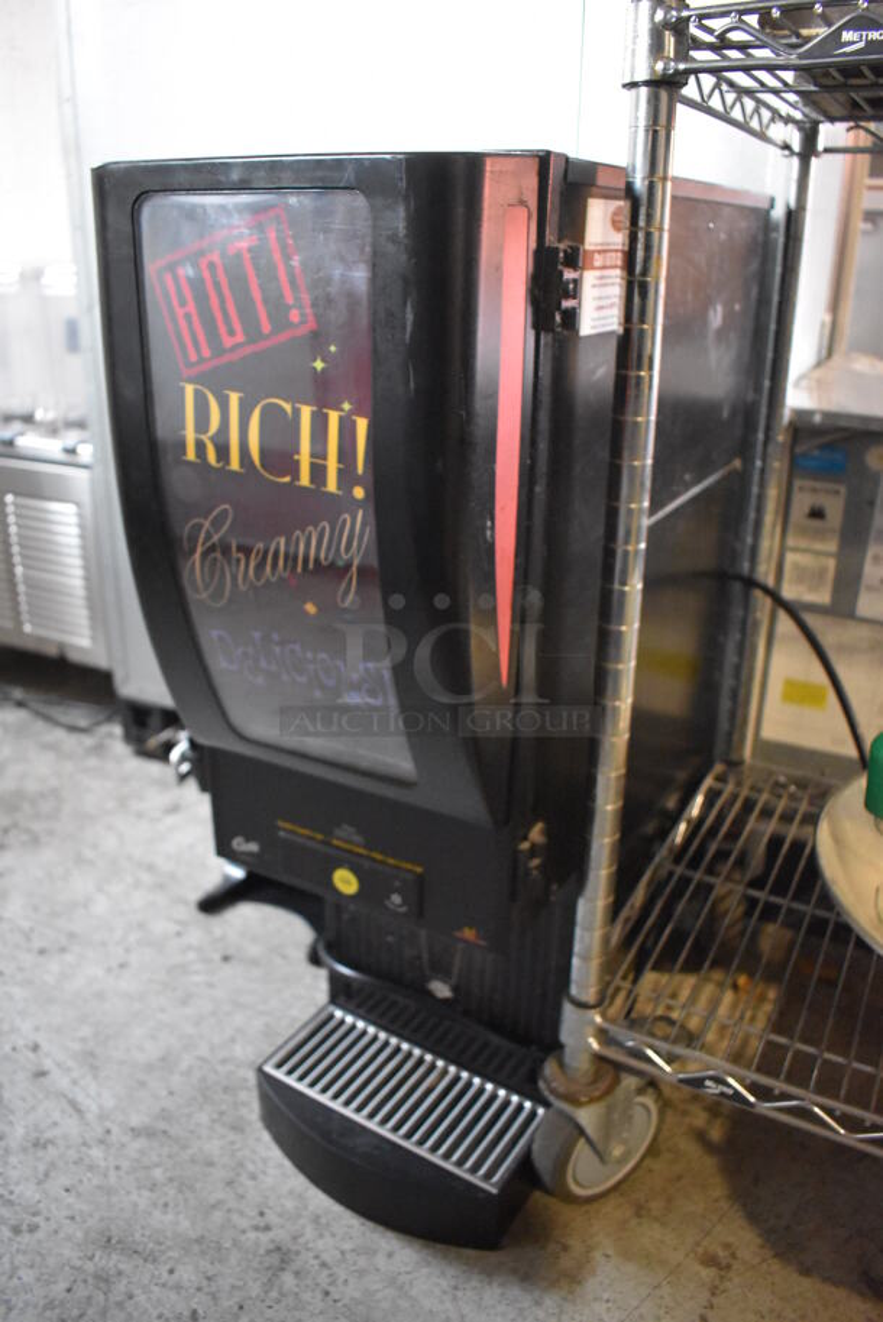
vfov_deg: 67.3
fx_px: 992
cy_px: 661
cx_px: 442
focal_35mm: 27
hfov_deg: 48.0
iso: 6400
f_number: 3.5
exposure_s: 1/125
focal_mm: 18
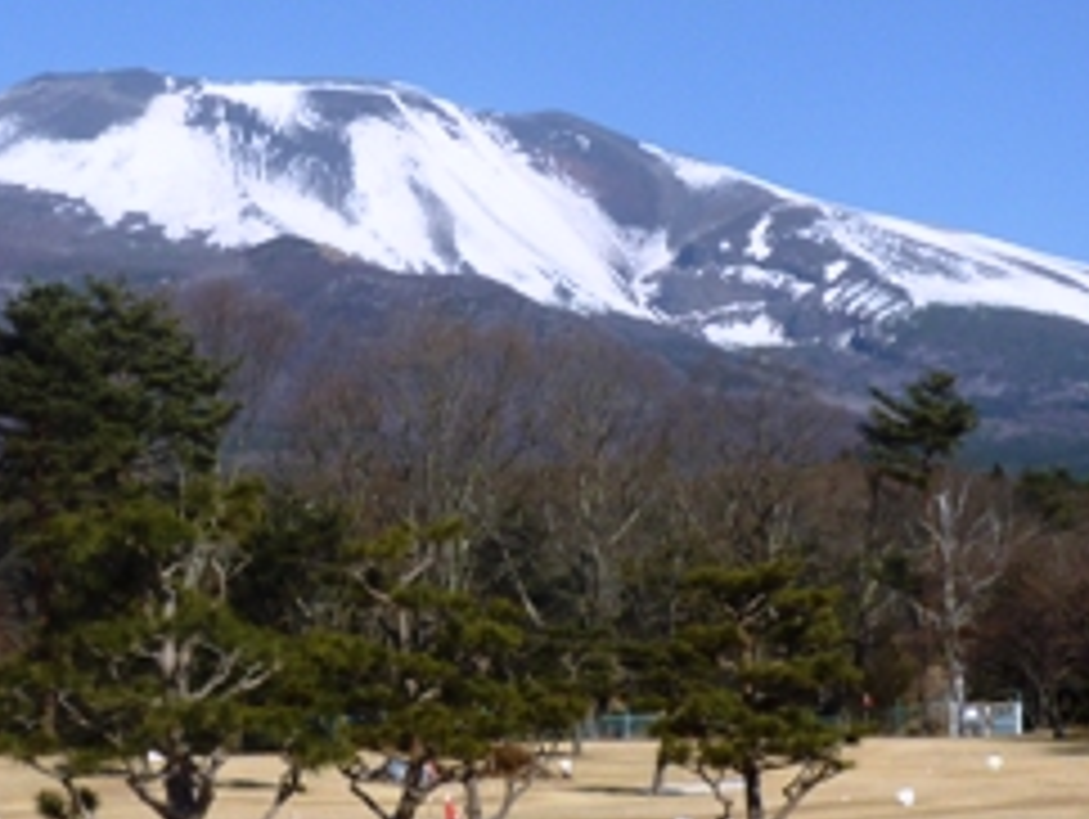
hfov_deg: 18.6
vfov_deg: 14.1
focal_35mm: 105
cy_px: 176
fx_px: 3307
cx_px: 346
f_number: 5.6
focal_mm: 9.3
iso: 80
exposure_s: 1/800
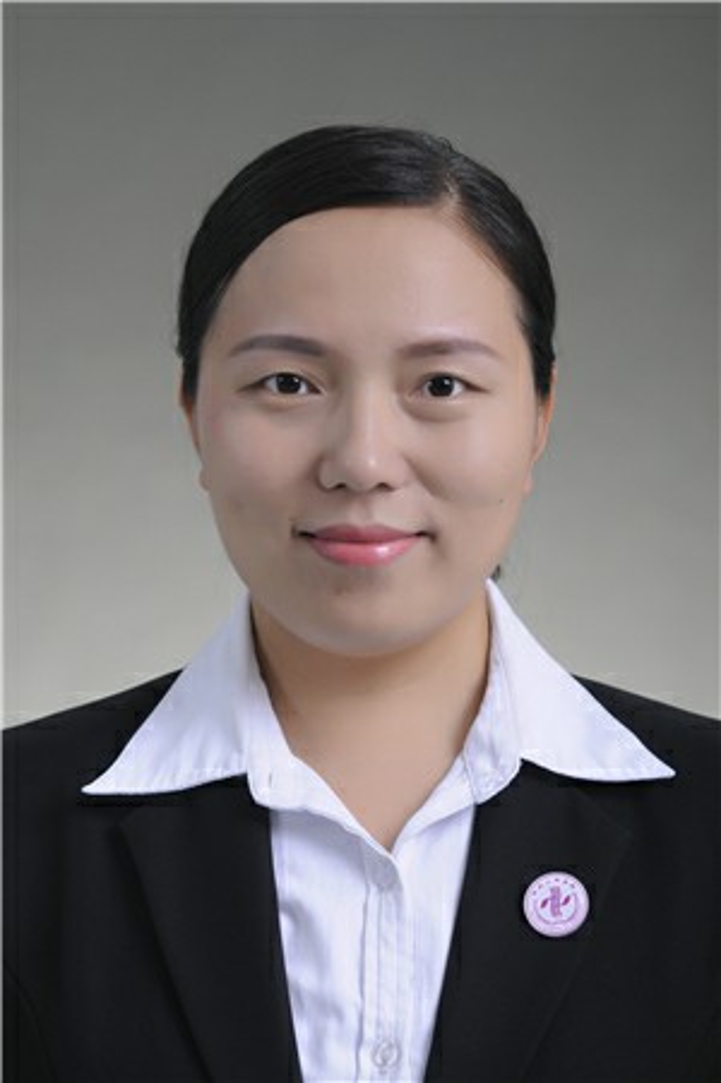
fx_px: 3836
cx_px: 360
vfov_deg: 16.1
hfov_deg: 10.7
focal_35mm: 128
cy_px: 542
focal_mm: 85
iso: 160
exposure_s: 1/125
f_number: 5.6
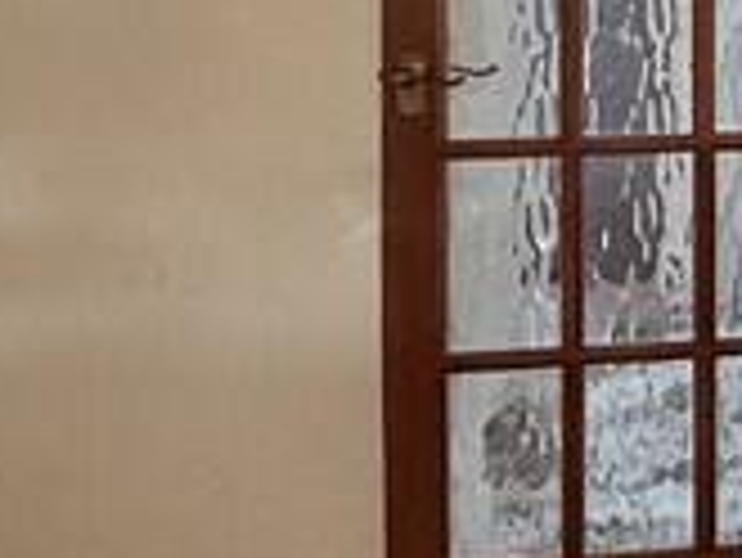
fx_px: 1866
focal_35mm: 87
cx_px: 1767
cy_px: -153
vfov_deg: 16.2
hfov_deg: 14.7
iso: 250
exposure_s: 1/99
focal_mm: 2.22
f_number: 2.2
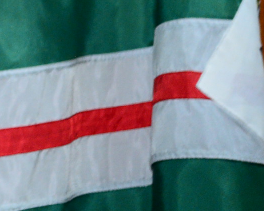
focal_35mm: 400
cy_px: -237
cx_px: -477
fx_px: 3125
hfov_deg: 4.7
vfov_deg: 3.8
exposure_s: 1/60
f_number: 4
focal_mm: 75
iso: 1600
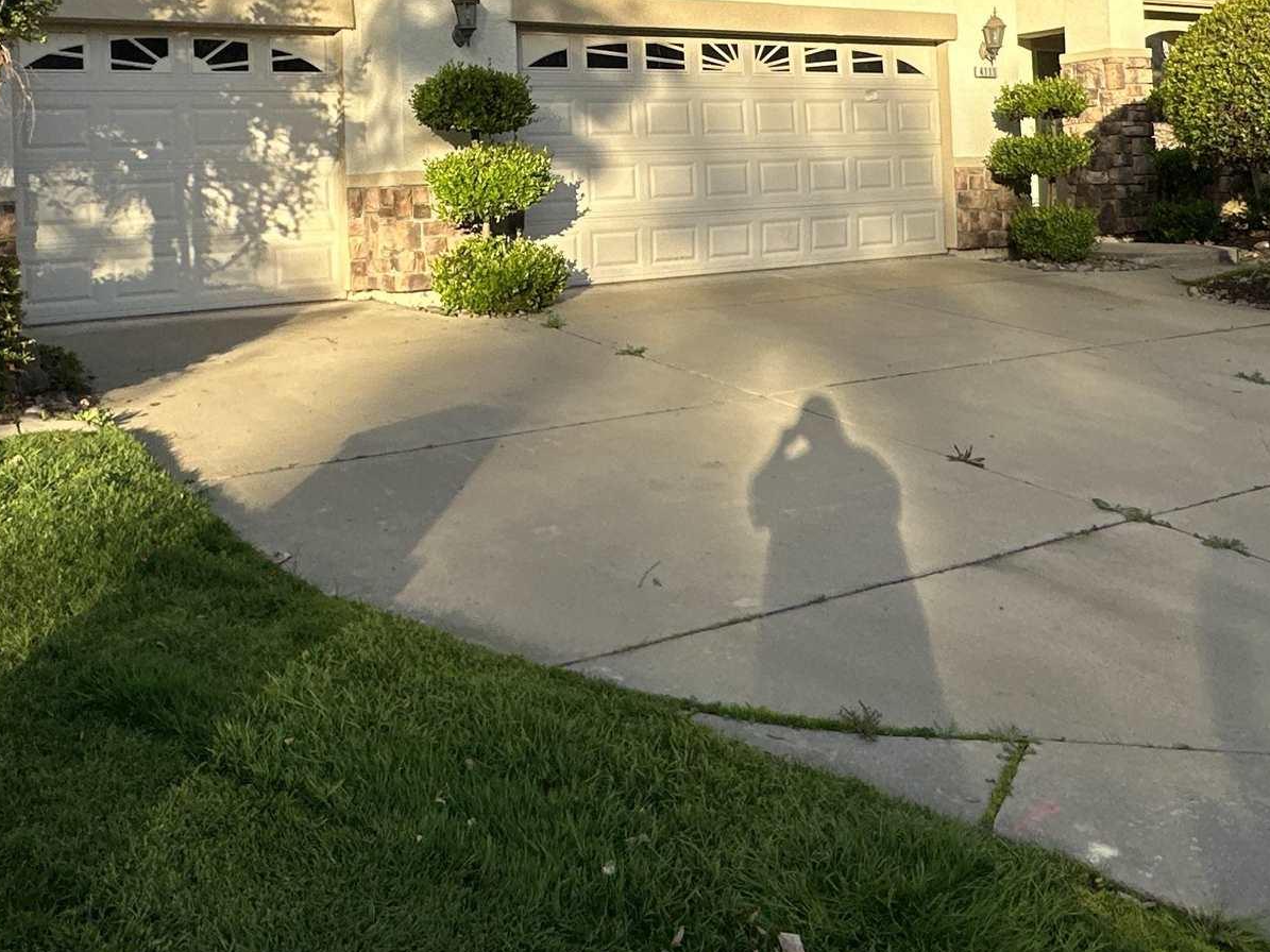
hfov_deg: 51.4
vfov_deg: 37.8
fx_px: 1321
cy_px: 150
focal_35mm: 36
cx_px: 617
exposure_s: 1/1159
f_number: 2.2
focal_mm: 2.22
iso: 40
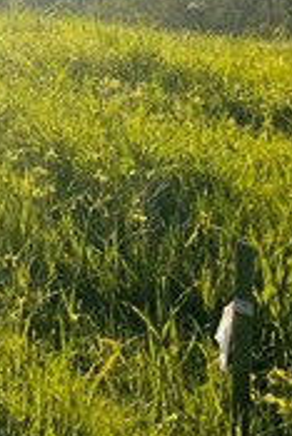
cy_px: -117
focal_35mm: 99
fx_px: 1202
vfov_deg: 19.2
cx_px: -255
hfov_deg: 12.5
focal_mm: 4.2
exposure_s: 1/13333
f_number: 1.6
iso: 32
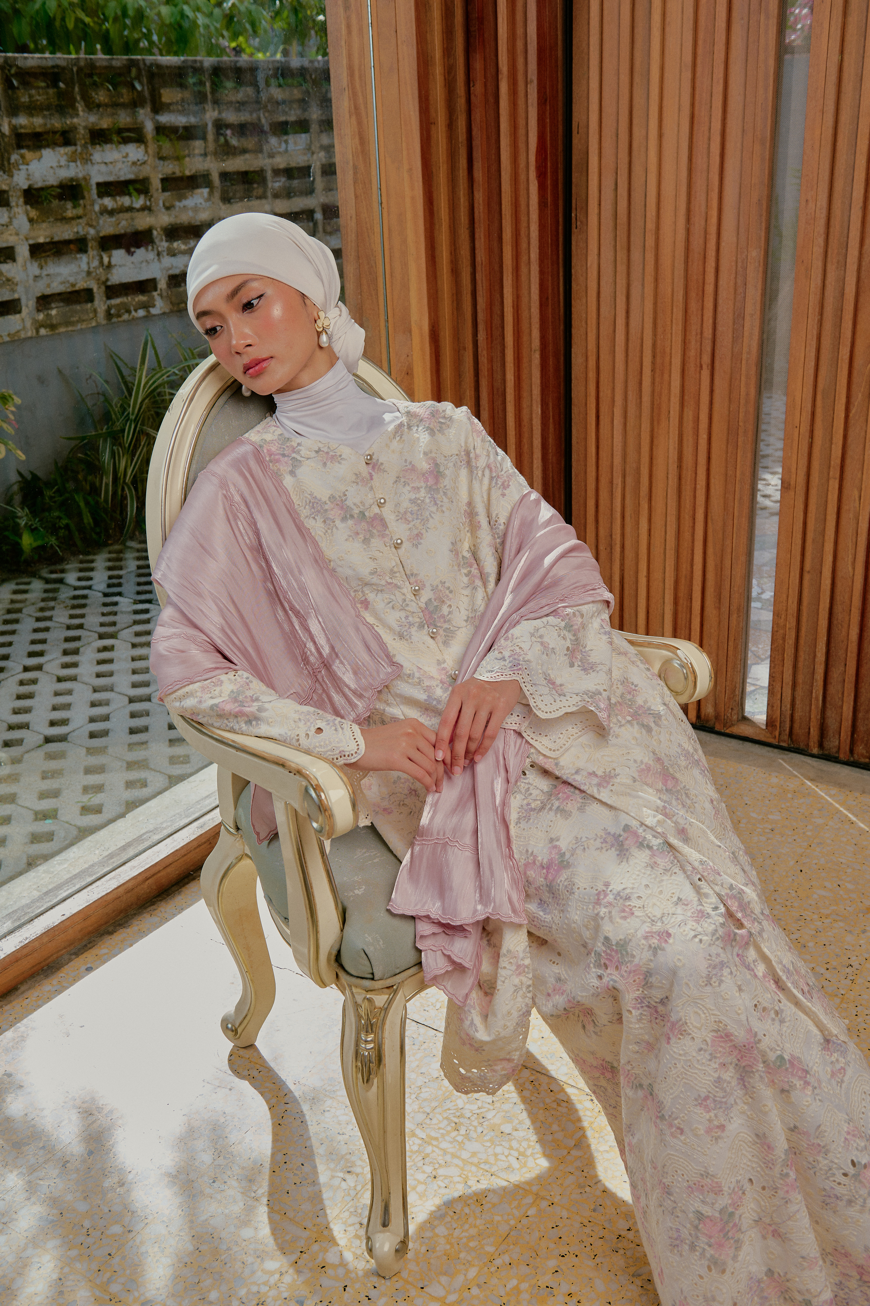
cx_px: 435
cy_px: 653
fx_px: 1305
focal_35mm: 36
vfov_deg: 53.1
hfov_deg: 36.9
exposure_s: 1/125
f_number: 8
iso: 200
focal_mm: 36
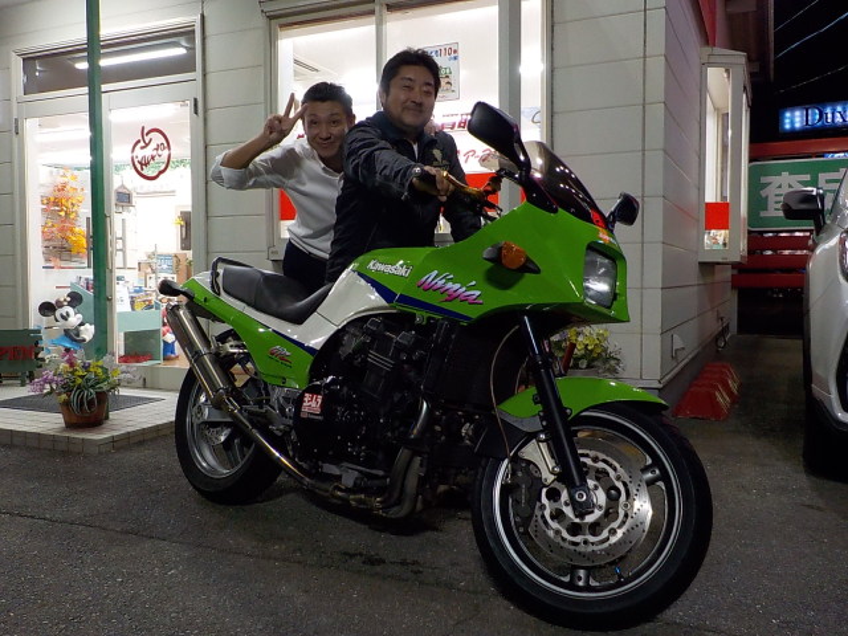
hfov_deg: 60.0
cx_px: 424
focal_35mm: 30
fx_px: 735
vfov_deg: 46.8
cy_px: 318
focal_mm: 4.1
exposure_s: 1/30
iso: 250
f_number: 3.3
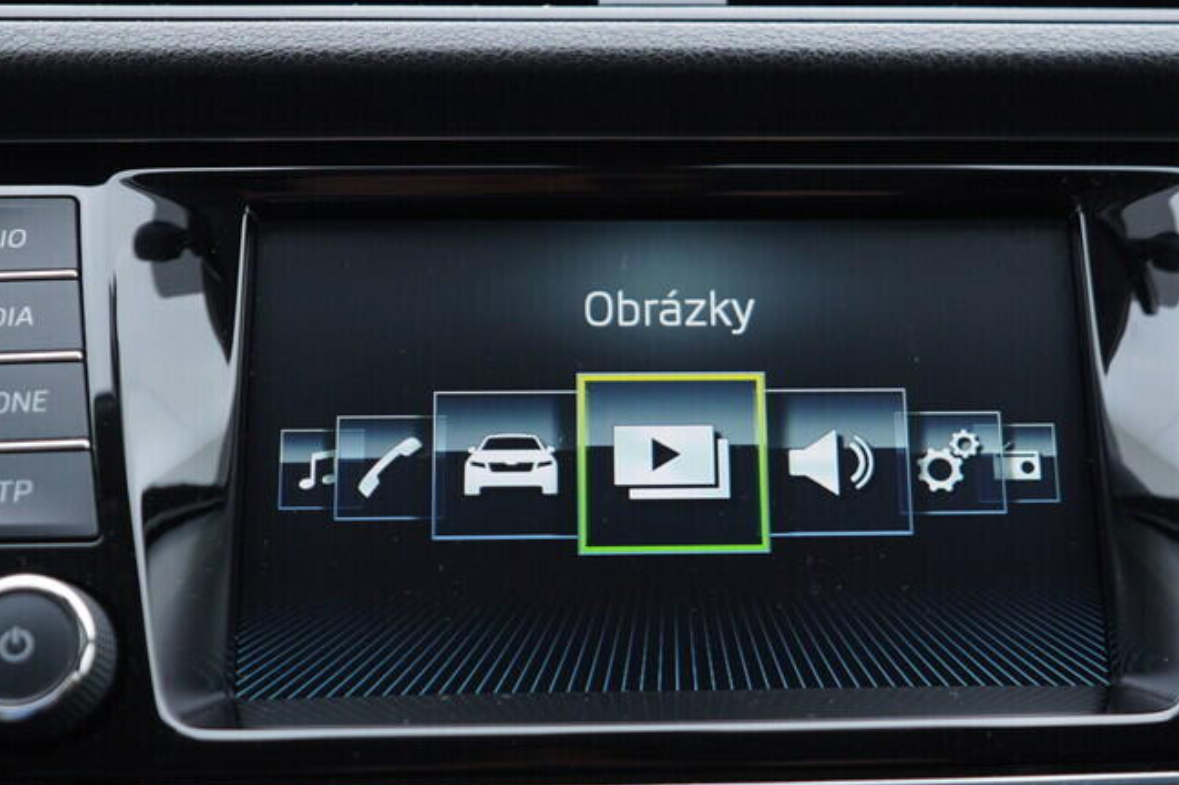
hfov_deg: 35.0
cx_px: 702
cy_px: 496
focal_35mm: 57
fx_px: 1866
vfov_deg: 23.7
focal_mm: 24
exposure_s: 1/40
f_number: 2.8
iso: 160
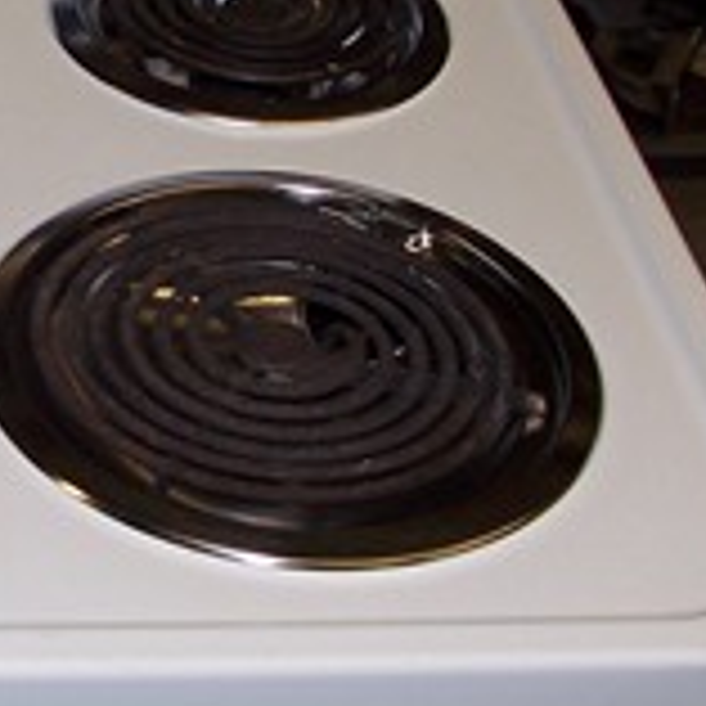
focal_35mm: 100
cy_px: 126
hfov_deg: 16.5
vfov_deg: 17.2
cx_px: -187
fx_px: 2307
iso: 80
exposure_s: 1/60
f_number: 2.8
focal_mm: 6
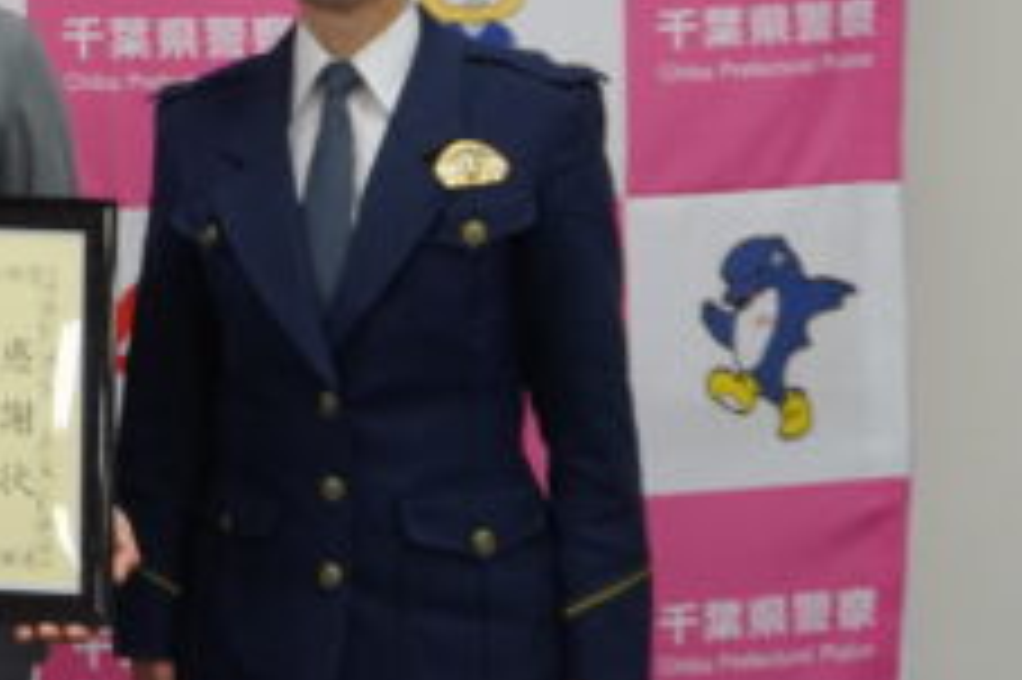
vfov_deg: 16.0
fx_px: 2364
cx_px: -207
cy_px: -5
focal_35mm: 83
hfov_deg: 22.5
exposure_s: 1/160
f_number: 4
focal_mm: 21
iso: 800
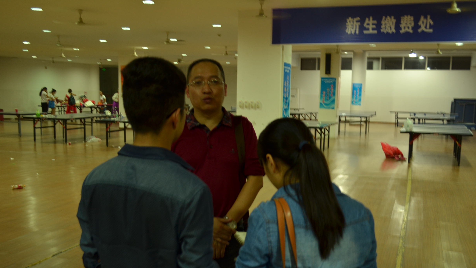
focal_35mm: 38
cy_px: 155
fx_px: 480
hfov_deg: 52.8
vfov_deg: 31.1
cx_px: 239
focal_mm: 24
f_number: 4
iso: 250
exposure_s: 1/6
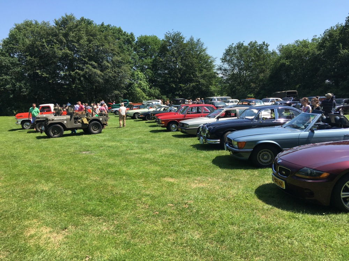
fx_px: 292
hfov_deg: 61.7
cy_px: 130
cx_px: 174
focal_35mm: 29
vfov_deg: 48.2
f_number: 2.2
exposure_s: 1/1099
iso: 25
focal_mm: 4.15
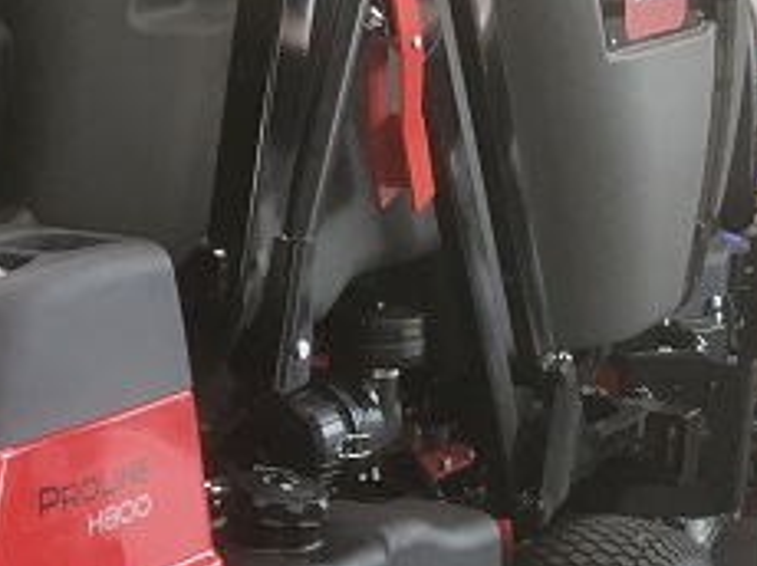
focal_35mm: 120
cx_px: -211
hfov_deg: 15.7
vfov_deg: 12.0
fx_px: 2621
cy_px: 737
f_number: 2.2
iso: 25
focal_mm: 4.15
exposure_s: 1/33
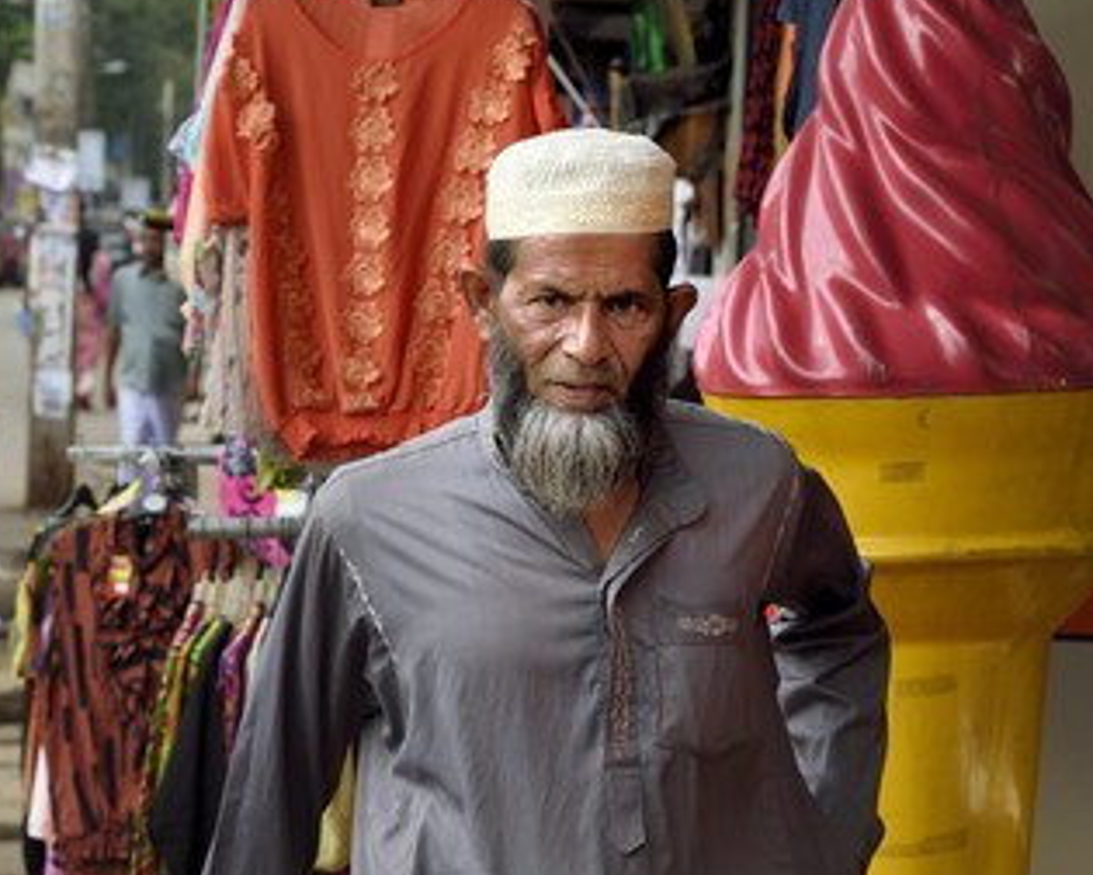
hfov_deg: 12.8
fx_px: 4852
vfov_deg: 10.3
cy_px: 434
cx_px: 465
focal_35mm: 150
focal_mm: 120
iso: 800
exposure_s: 1/400
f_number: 11
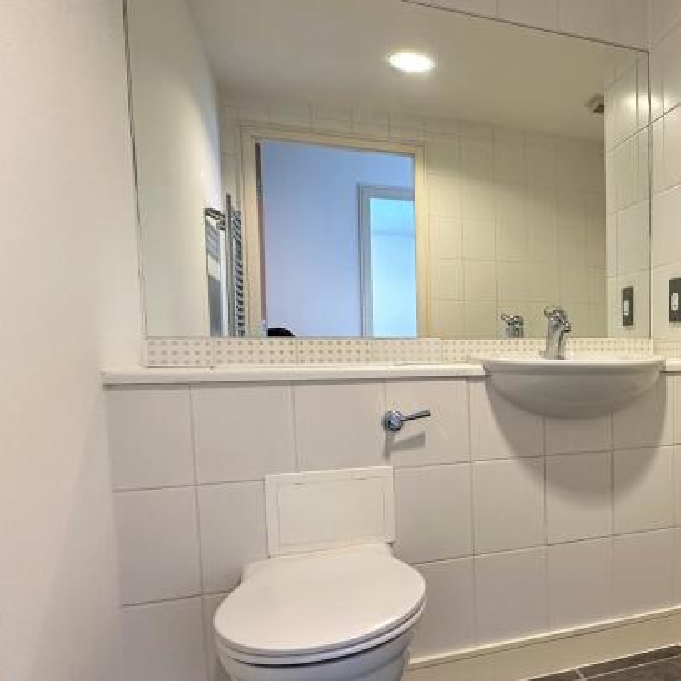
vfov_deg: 52.3
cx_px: 654
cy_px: 400
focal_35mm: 31
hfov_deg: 45.7
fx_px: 690
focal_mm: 2.22
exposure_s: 1/100
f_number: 2.2
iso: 200
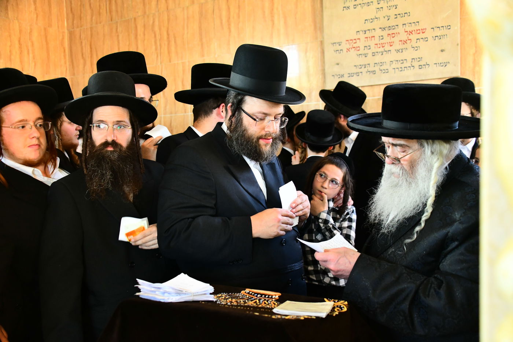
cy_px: 171
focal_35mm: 42
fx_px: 598
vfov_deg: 31.9
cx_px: 256
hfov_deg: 46.4
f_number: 5
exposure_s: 1/100
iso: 5000
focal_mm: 42
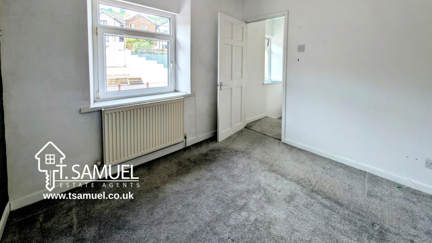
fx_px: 160
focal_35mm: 14
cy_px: 71
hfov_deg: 106.8
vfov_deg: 71.0
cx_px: 225
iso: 44
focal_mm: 2.23
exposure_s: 1/337
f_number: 1.95
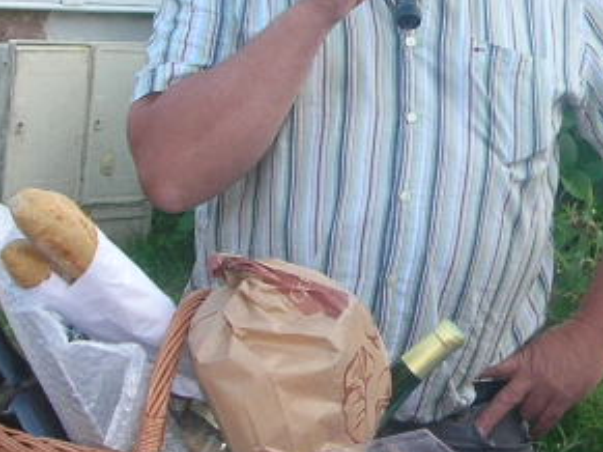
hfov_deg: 11.5
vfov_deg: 8.8
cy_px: 195
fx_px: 2943
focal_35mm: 169
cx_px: 663
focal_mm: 8
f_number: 3.2
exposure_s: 1/30
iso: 50
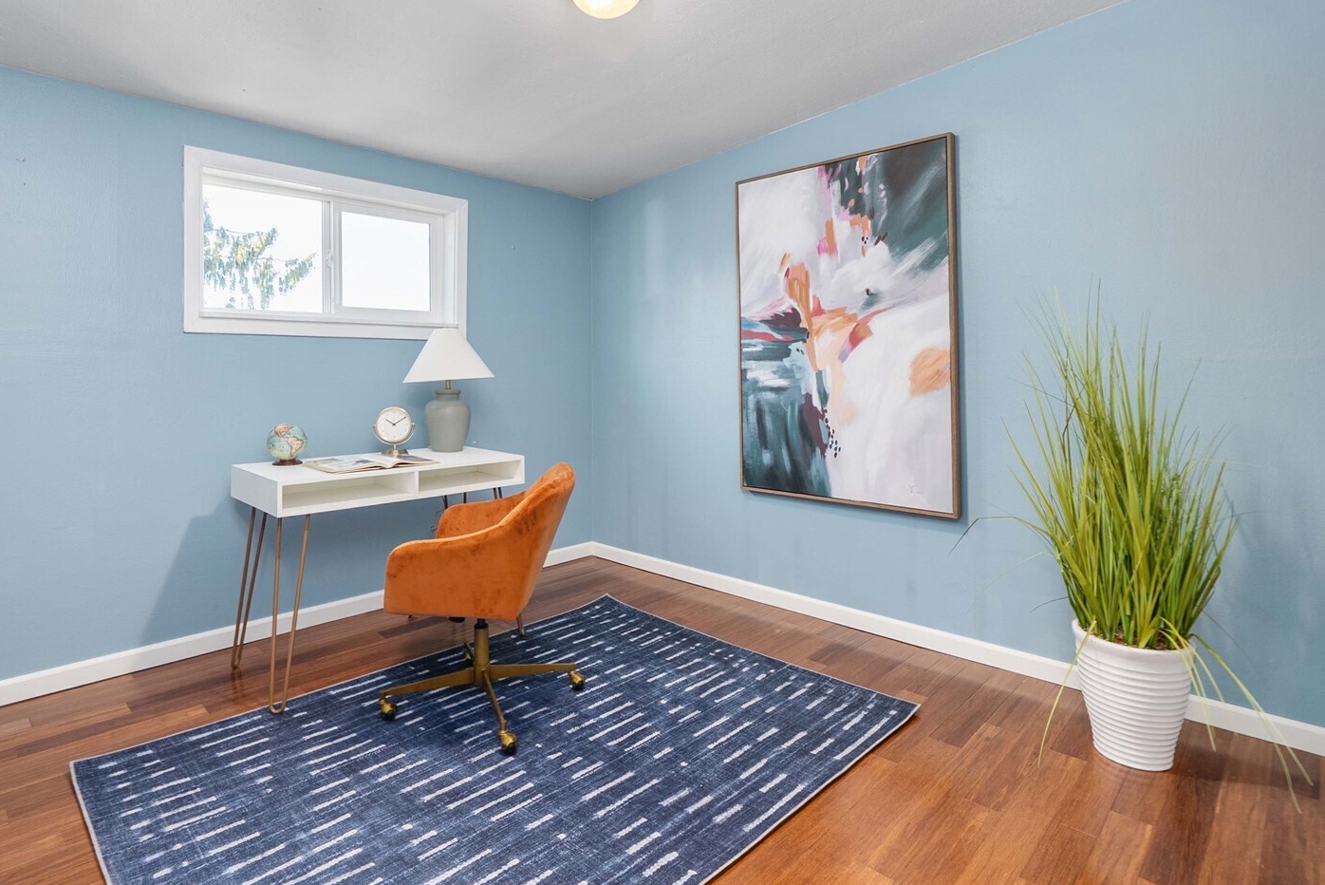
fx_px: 626
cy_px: 418
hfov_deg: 92.9
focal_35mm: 17
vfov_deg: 70.4
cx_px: 596
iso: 1000
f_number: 7.1
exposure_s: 1
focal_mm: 14
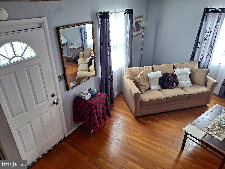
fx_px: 162
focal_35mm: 25
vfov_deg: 54.9
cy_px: 84
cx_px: 112
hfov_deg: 69.4
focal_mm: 4.6
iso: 320
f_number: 2
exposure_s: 1/40
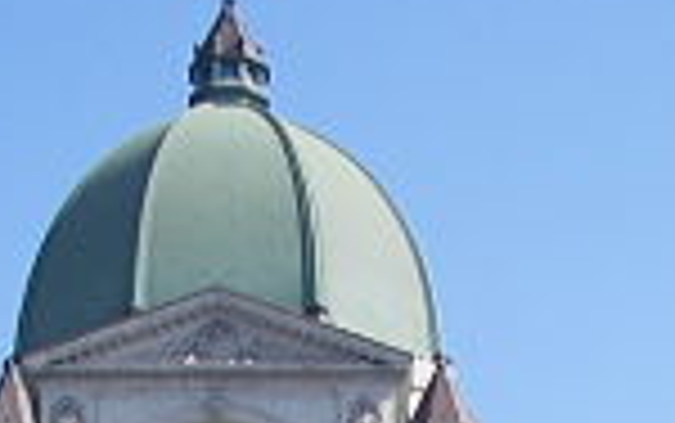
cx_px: 284
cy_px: 801
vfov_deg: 8.2
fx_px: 2817
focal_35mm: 153
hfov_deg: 13.7
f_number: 2.8
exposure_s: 1/640
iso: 50
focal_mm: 6
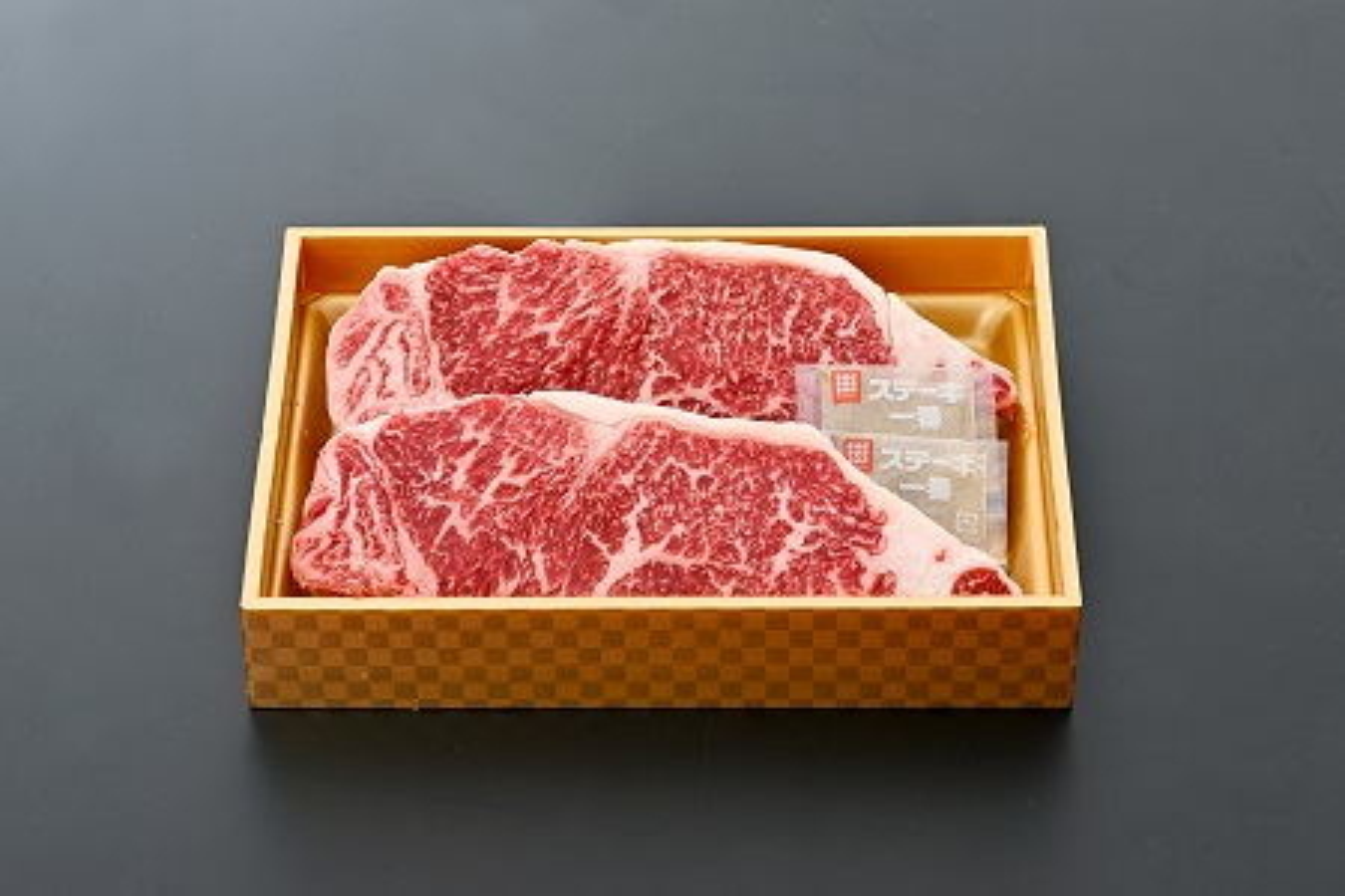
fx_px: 3923
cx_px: 672
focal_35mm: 105
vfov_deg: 13.0
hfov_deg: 19.5
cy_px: 448
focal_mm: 105
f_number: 14
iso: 100
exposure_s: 1/100
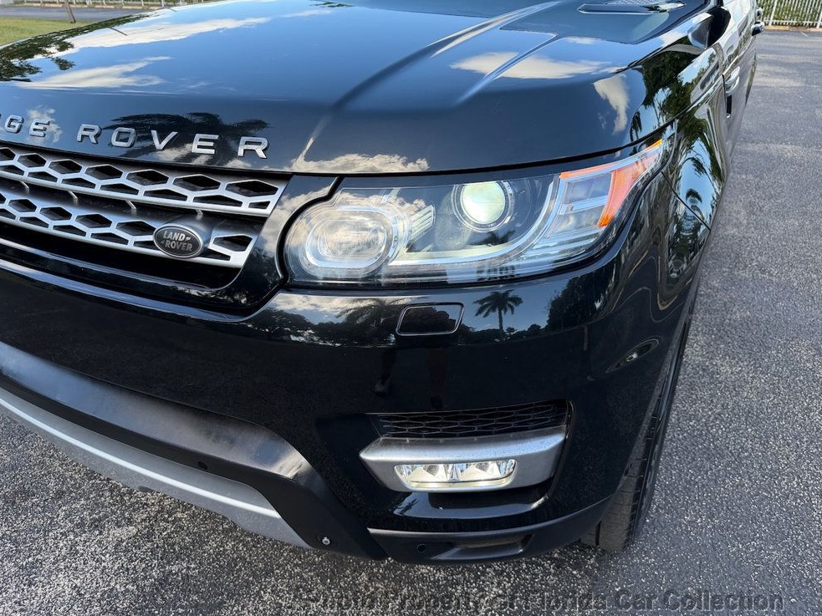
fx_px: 594
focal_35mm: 25
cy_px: 308
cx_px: 399
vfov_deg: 54.9
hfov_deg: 69.4
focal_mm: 6.76
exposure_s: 1/822
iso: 80
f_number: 1.78
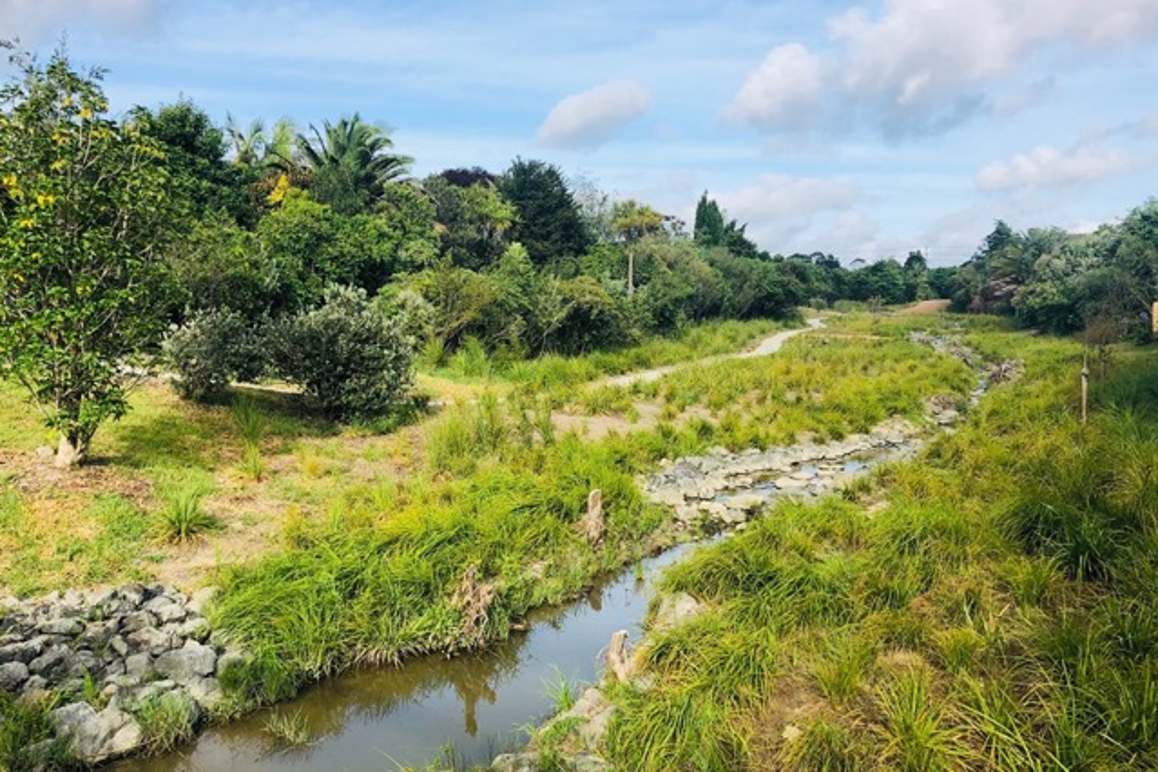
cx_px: 576
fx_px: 997
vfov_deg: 42.3
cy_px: 388
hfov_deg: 60.3
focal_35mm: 31
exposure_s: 1/1389
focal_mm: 3.99
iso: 20
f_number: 1.8
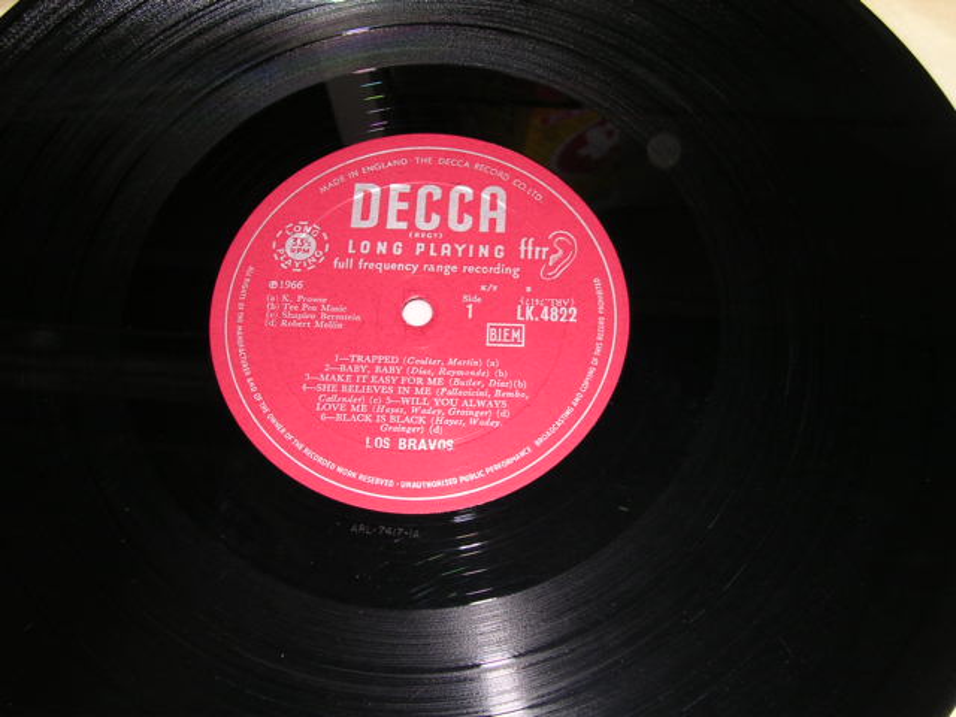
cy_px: 358
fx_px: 1188
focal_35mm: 43
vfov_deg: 33.6
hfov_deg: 43.9
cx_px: 478
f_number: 3
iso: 100
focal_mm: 6.6
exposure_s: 1/60.1
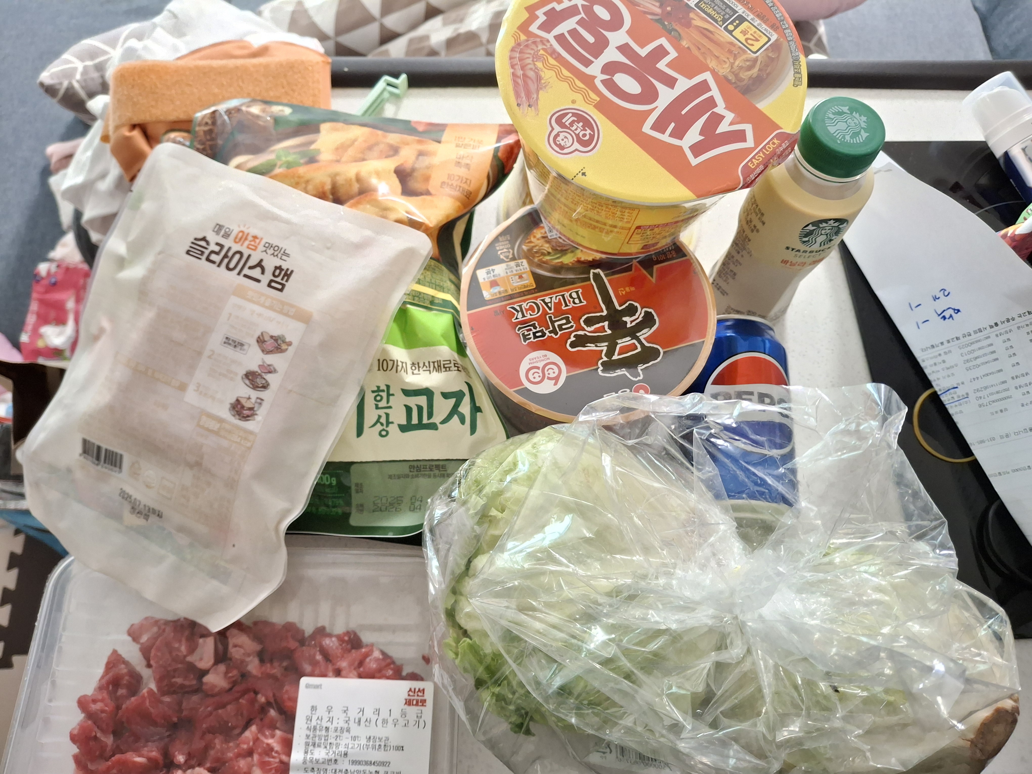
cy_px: 387
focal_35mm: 25
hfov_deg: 69.4
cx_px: 516
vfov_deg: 54.9
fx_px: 745
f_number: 1.8
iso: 640
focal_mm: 4.69
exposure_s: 1/24
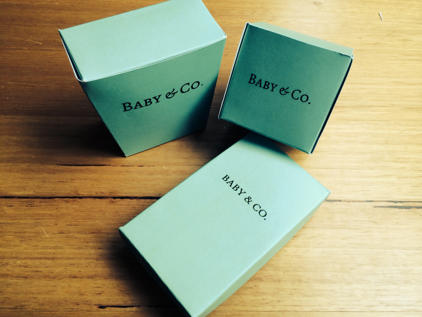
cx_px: 211
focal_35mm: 30
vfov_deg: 46.8
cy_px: 158
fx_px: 366
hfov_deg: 60.0
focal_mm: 4.12
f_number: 2.2
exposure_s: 1/120
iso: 32
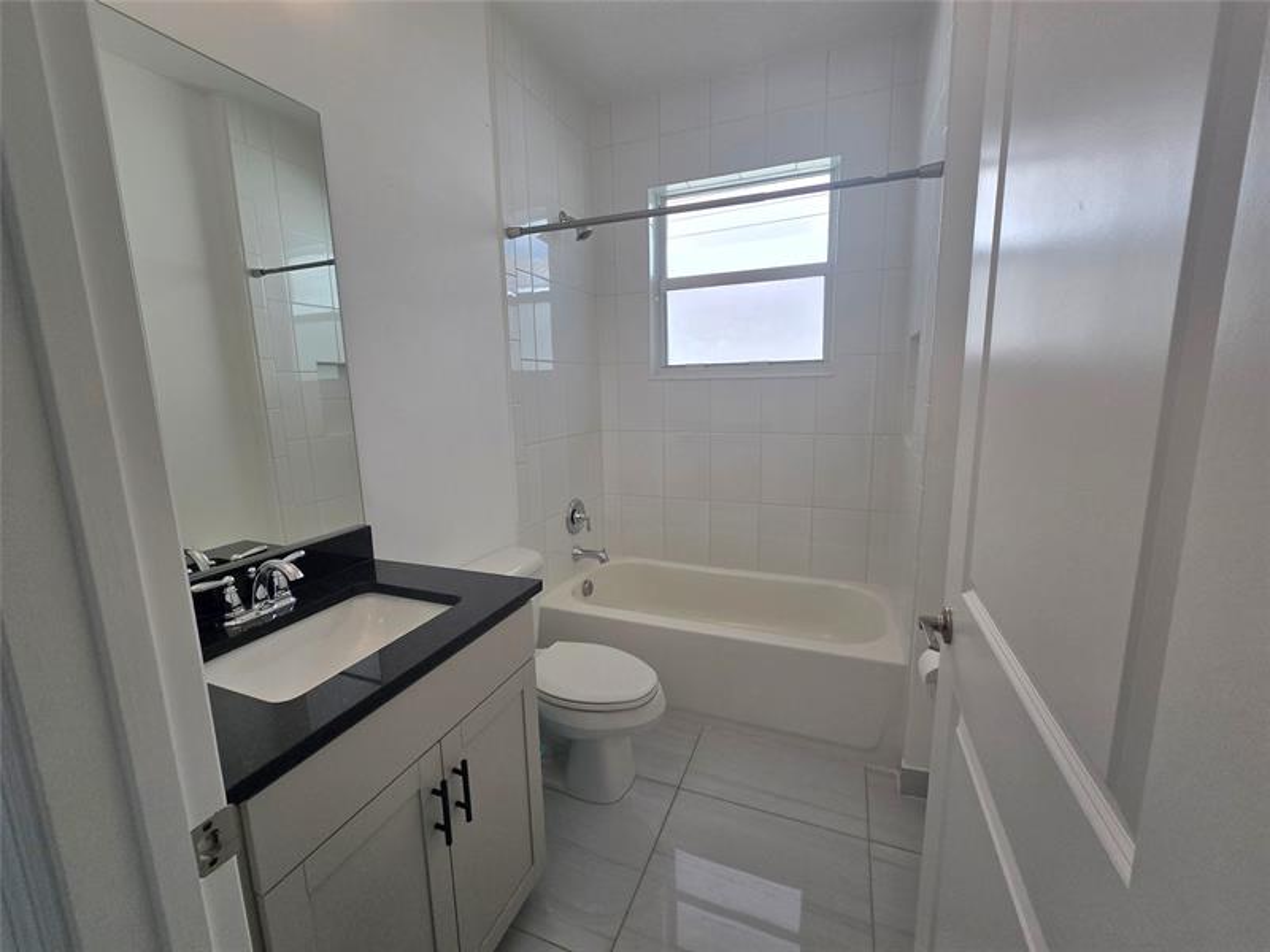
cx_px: 635
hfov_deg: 106.2
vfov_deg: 89.9
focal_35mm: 13
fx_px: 477
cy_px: 476
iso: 50
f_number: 2.2
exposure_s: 1/667
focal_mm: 2.2
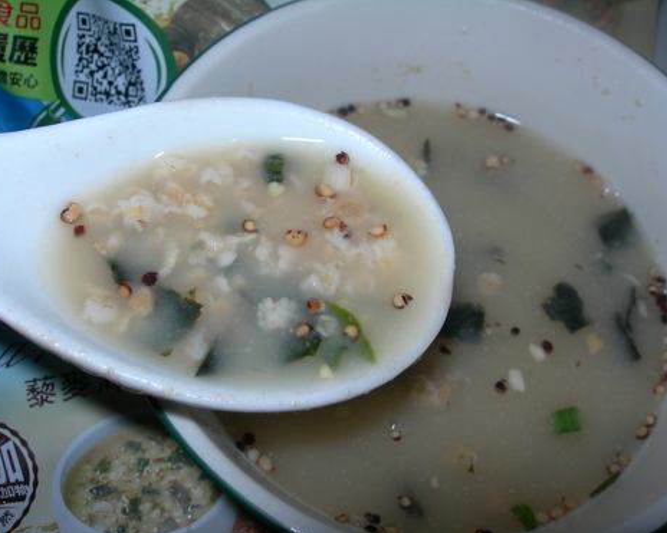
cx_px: 339
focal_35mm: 40
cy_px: 268
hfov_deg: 45.8
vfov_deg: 37.3
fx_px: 789
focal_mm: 7.8
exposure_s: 1/60.1
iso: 50
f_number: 4.8
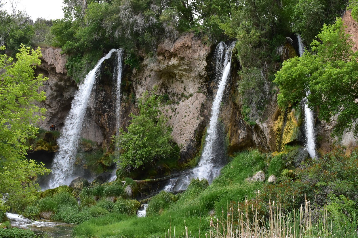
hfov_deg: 45.0
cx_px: 179
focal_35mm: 44
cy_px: 119
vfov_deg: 30.8
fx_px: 433
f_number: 10
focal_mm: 29
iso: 1250
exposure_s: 1/400
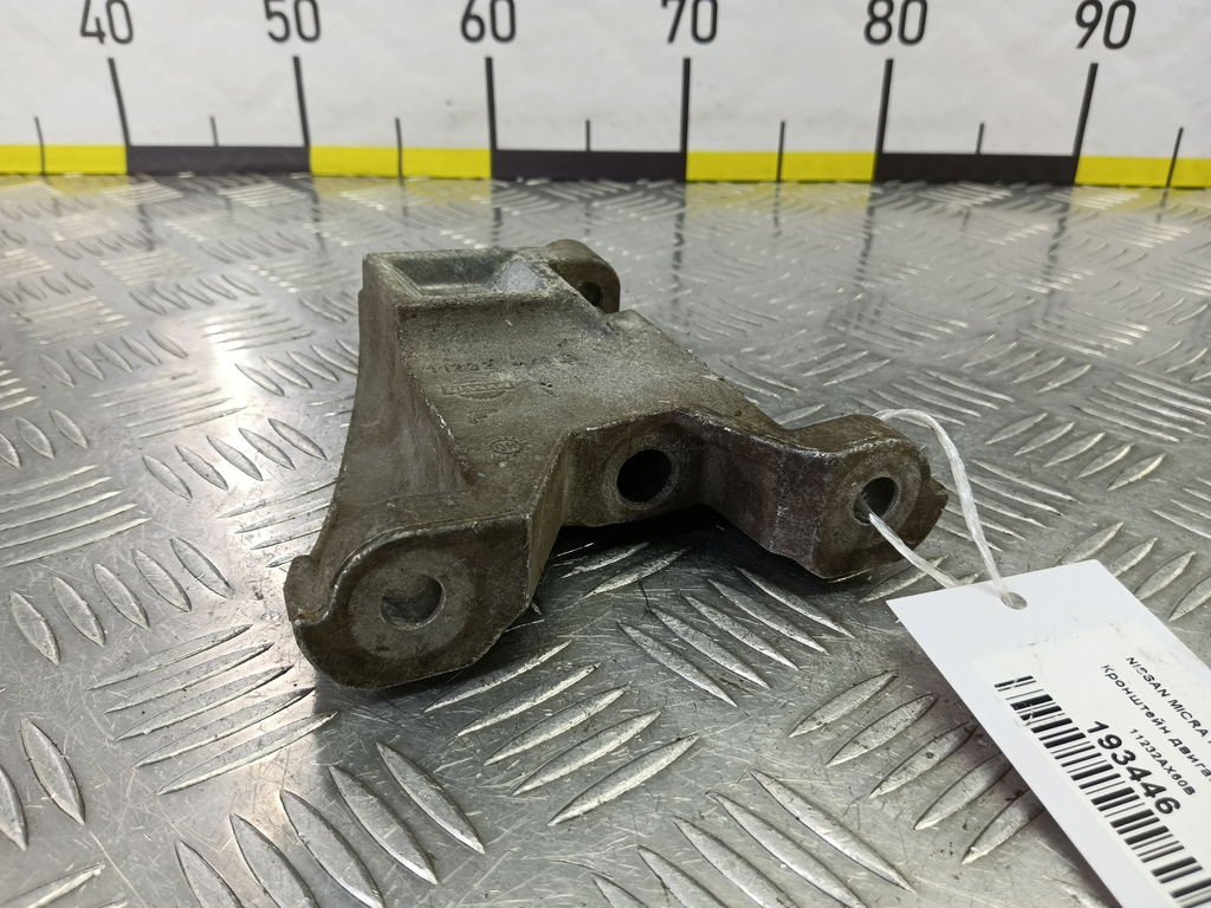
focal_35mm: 23
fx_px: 805
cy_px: 454
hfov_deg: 73.9
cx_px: 606
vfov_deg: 58.9
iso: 130
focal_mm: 4.11
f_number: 1.6
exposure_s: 1/50
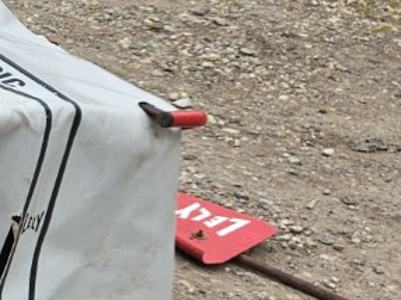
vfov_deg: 12.8
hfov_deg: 12.6
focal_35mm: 116
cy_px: 140
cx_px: -599
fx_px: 1343
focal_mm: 5.4
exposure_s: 1/327
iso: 25
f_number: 1.8
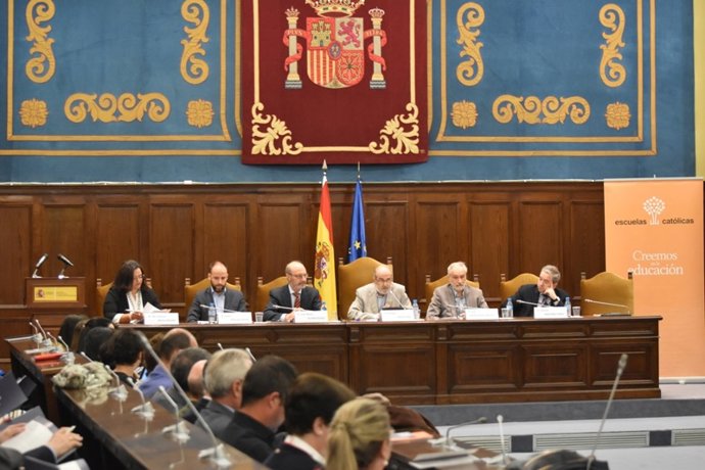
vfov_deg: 13.0
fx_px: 2056
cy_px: 235
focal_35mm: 105
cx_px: 352
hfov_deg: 19.5
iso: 3200
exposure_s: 1/60
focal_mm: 70
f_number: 4.5
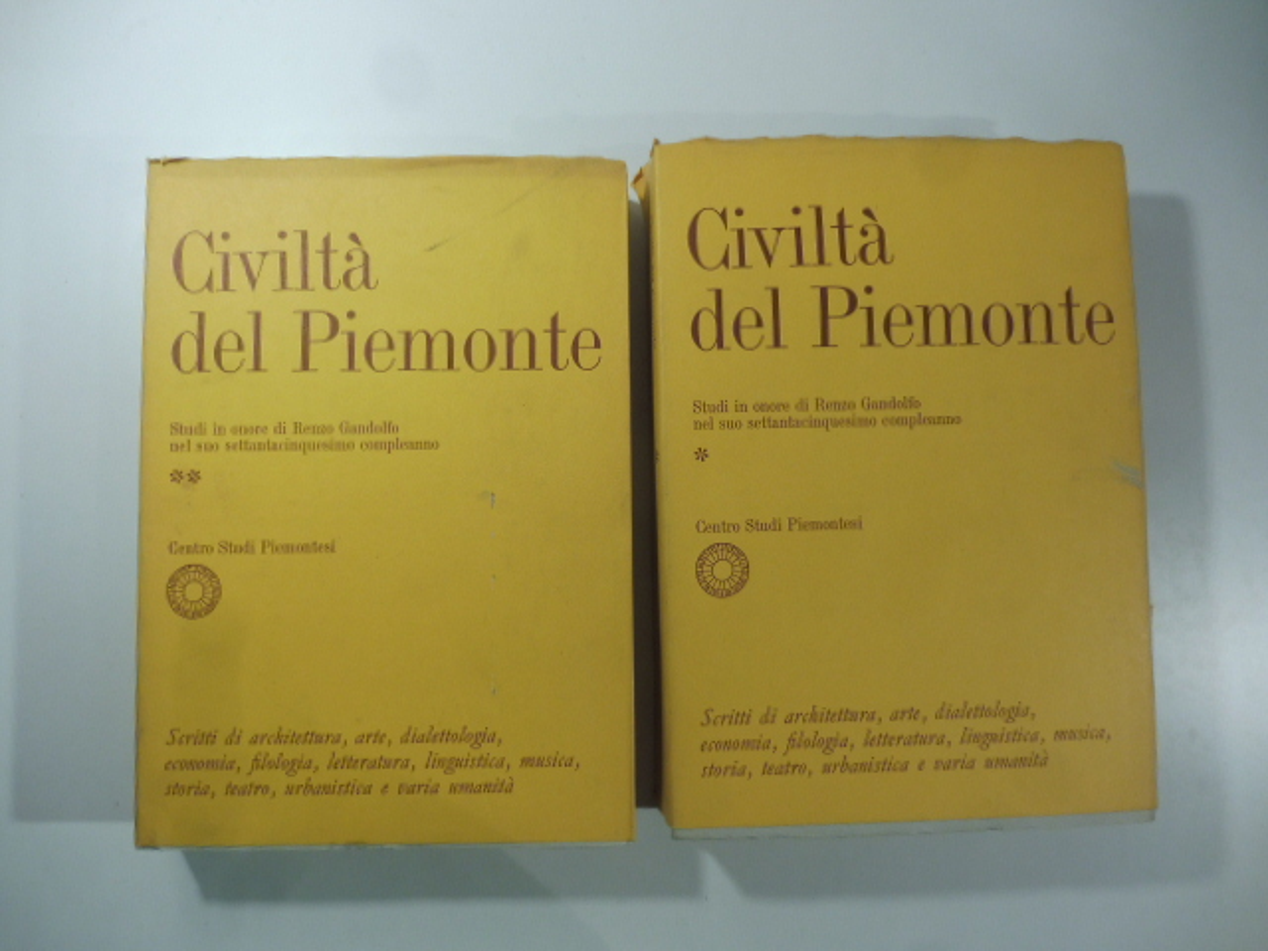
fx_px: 879
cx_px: 634
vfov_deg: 56.8
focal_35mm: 24
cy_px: 476
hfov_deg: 71.6
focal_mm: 4.3
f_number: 3.3
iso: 100
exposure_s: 1/80
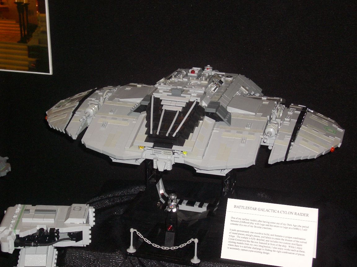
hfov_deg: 26.3
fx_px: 763
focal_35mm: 74
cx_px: 178
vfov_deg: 19.9
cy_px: 134
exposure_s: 1/60
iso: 100
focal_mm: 12.2
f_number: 3.9
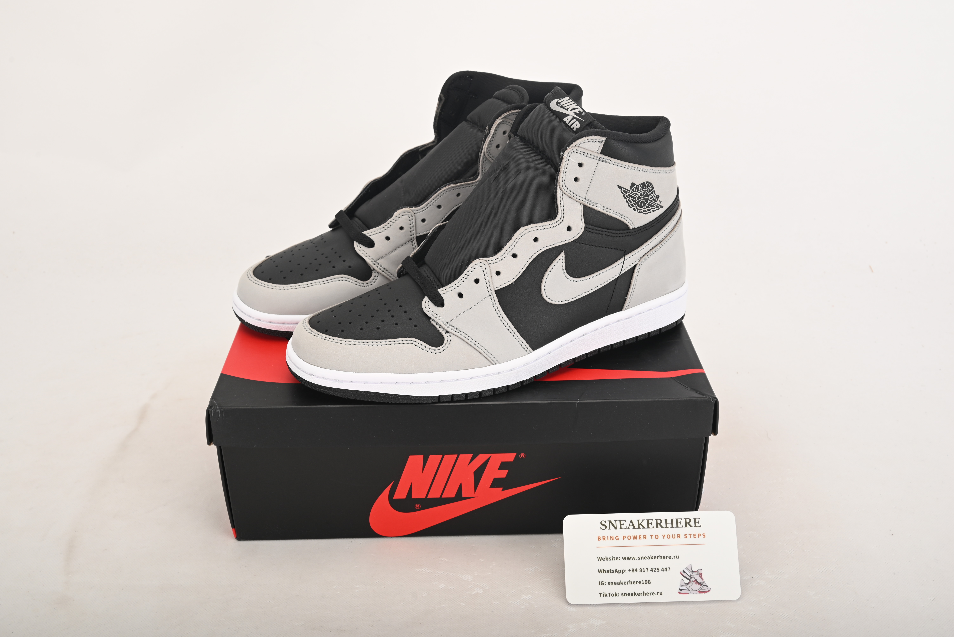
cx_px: 477
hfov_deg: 54.4
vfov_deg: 37.9
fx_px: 928
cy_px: 318
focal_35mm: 35
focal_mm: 35
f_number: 11
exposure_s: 1/200
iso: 100
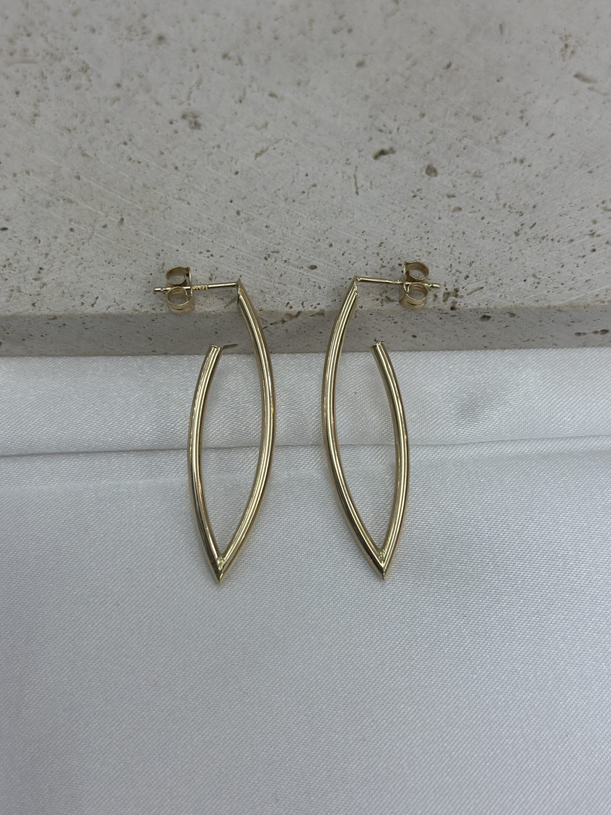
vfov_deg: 38.9
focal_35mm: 49
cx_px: 309
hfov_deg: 29.7
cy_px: 405
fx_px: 1153
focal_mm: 6.86
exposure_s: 1/729
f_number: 1.78
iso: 80
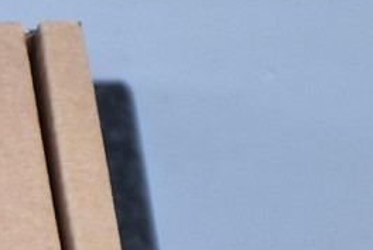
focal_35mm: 673
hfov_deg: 3.0
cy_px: 694
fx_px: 6985
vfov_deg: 2.0
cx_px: -743
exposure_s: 1/60
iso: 400
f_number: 5
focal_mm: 66
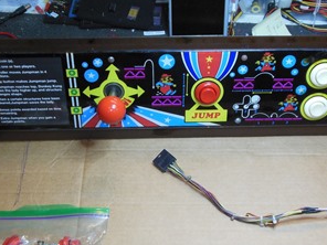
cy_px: 158
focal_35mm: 50
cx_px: 184
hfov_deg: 38.1
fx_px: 472
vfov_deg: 29.0
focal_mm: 6
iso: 400
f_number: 3.5
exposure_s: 1/30
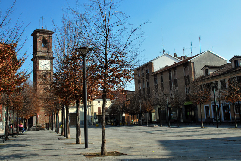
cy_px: 80
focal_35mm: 36
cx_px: 120
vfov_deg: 36.9
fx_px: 241
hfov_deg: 53.1
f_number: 14
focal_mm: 24
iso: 200
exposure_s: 1/100
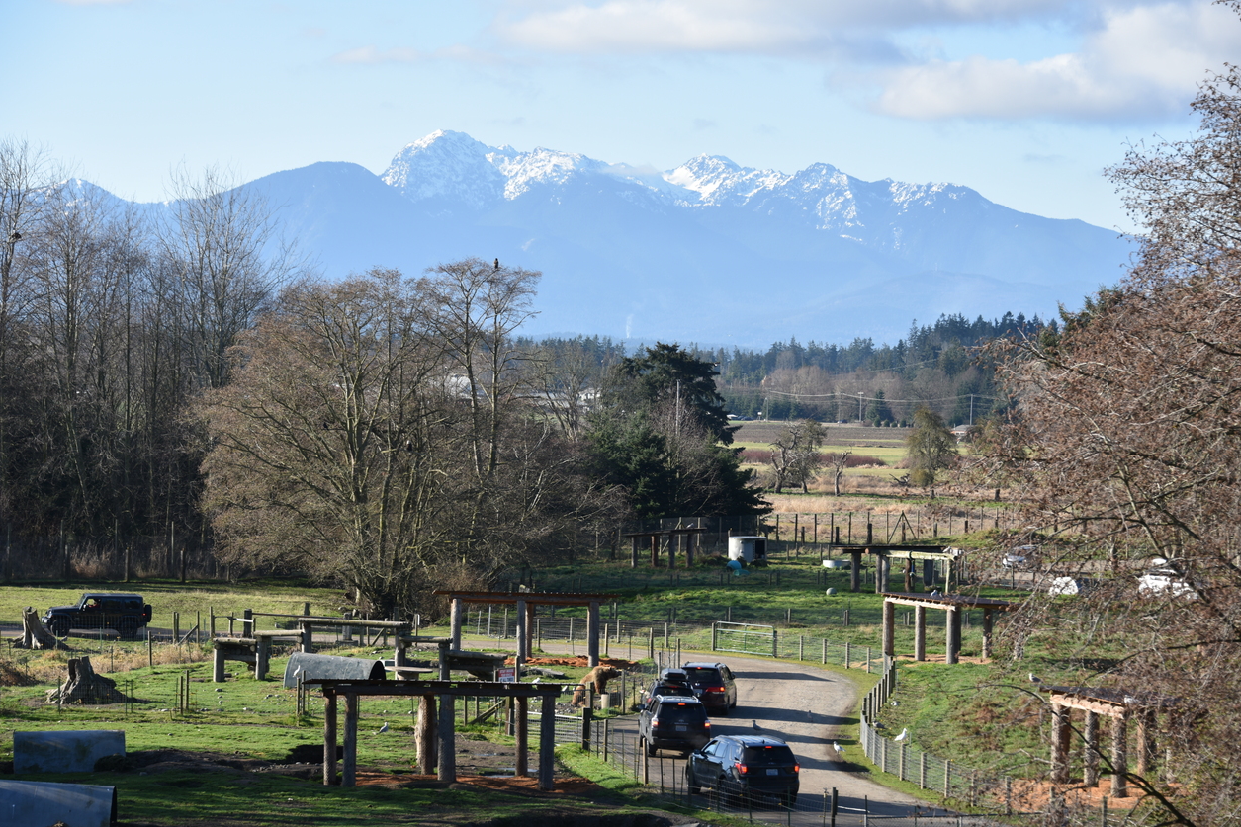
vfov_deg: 13.4
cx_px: 611
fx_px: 3516
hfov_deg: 20.0
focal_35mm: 102
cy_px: 414
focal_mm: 100
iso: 100
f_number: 7.1
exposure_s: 1/200
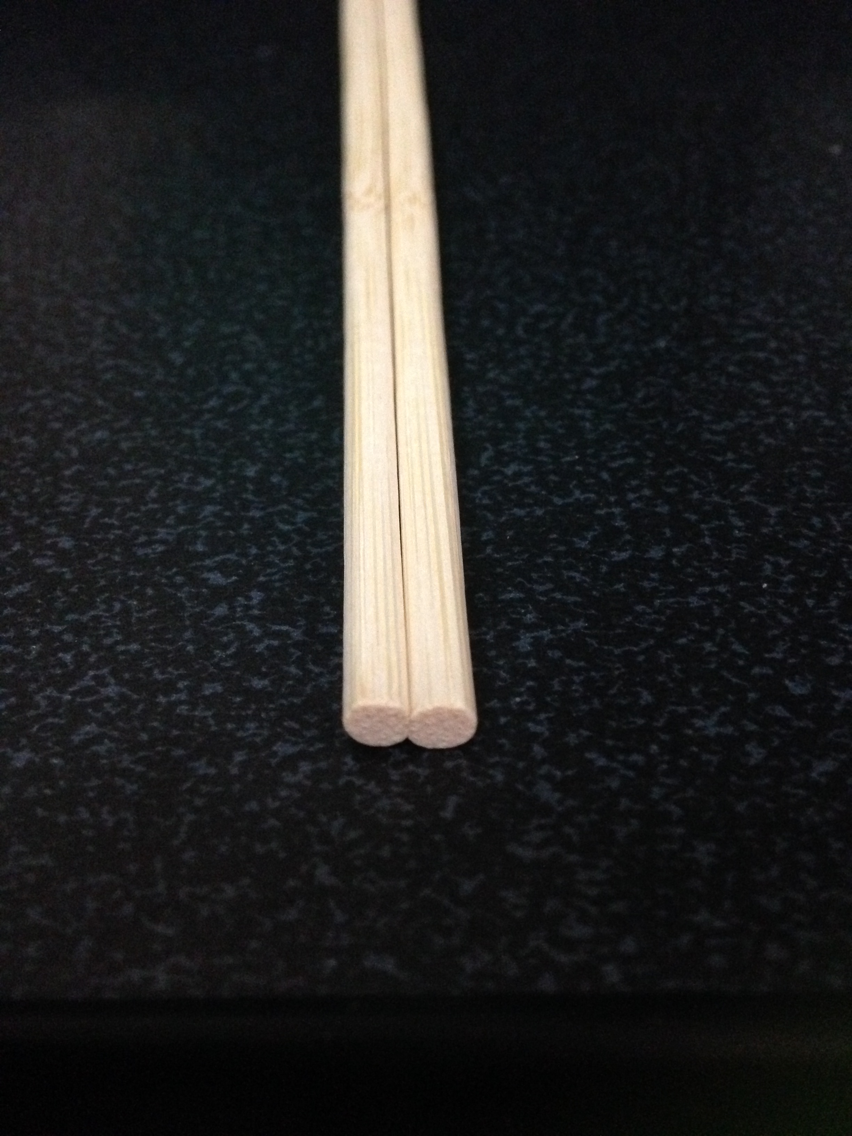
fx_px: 1083
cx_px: 426
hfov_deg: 42.9
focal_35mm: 33
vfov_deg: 55.4
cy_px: 568
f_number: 2.4
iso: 640
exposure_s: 1/15
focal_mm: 4.12
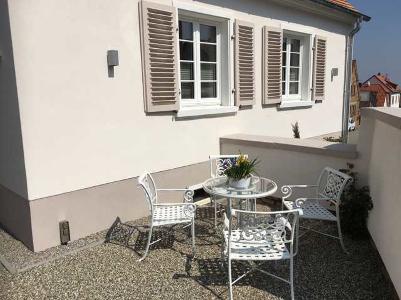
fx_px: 336
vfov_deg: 48.2
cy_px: 150
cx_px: 200
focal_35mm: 29
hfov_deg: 61.7
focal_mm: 4.15
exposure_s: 1/4049
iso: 25
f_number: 2.2
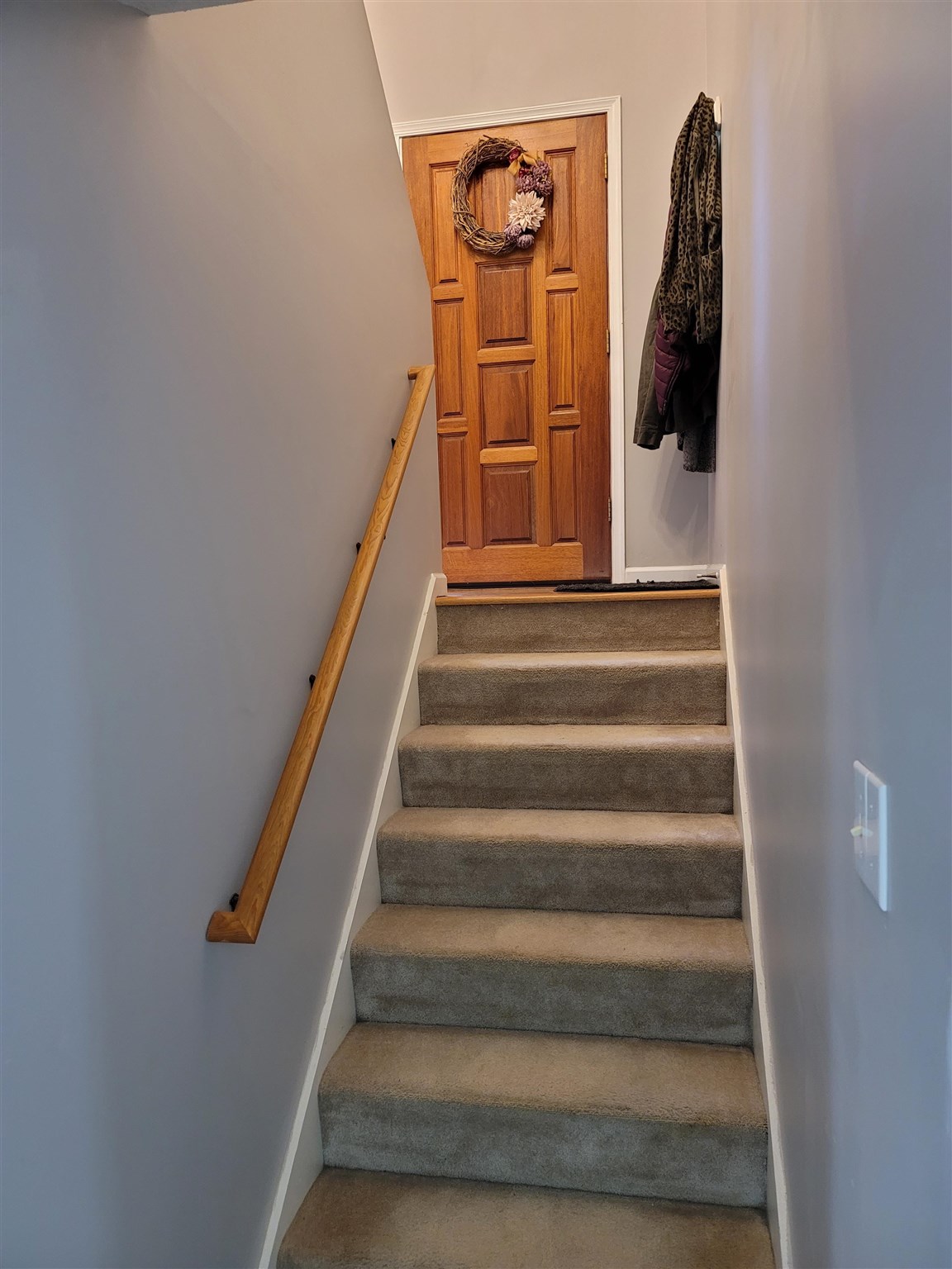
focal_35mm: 25
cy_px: 634
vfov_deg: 69.4
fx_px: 917
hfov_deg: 54.9
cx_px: 476
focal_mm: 7
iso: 640
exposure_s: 1/29
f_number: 1.8
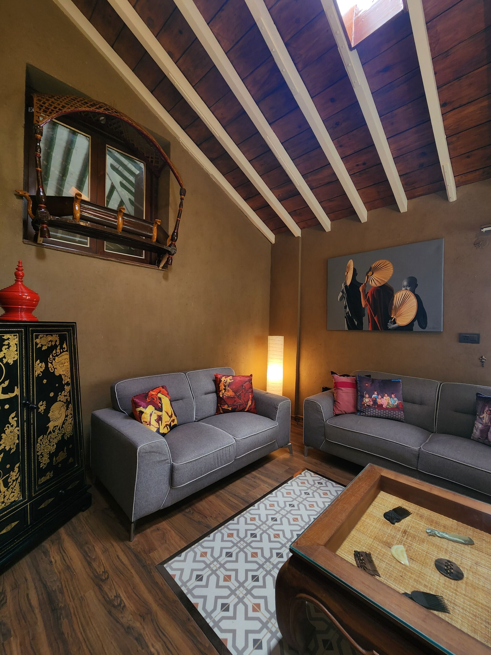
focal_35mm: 13
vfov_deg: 106.2
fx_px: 246
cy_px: 328
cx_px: 246
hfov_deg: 89.9
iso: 80
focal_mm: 2.2
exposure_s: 1/50
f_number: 2.2
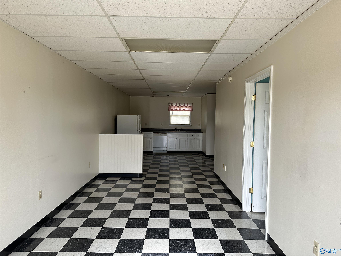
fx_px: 236
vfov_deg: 56.8
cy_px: 128
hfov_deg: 71.6
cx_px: 170
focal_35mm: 24
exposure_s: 1/152
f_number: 1.78
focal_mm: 6.86
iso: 80
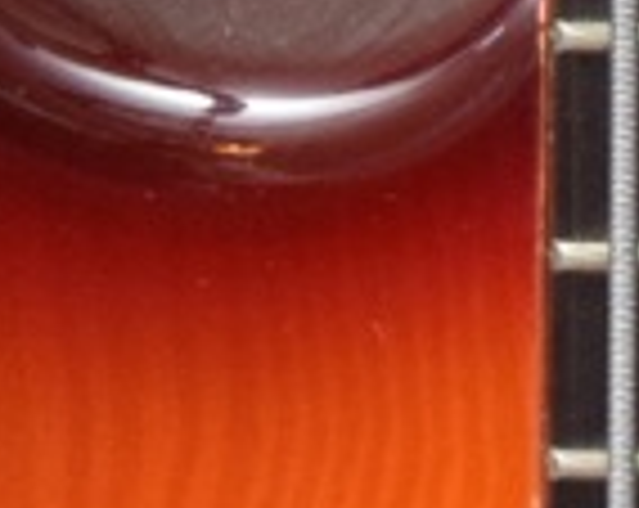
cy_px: 178
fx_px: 10311
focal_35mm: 546
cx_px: 882
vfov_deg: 2.8
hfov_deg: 3.5
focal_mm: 55
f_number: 5.6
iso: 1800
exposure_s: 1/60
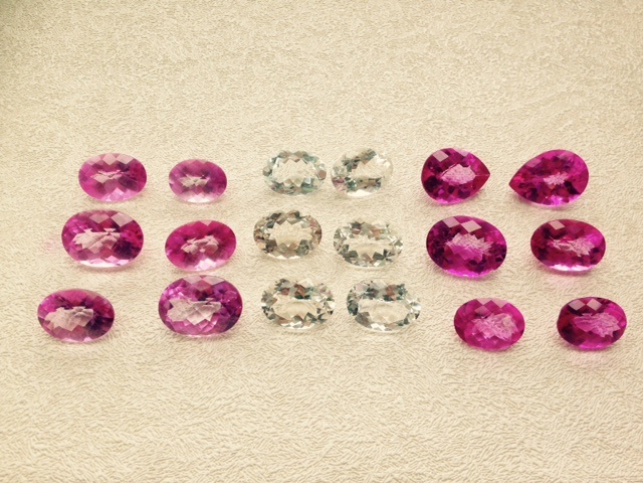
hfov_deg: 55.4
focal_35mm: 33
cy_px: 242
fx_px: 613
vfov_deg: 42.9
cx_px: 322
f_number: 2.4
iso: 50
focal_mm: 4.12
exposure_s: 1/553
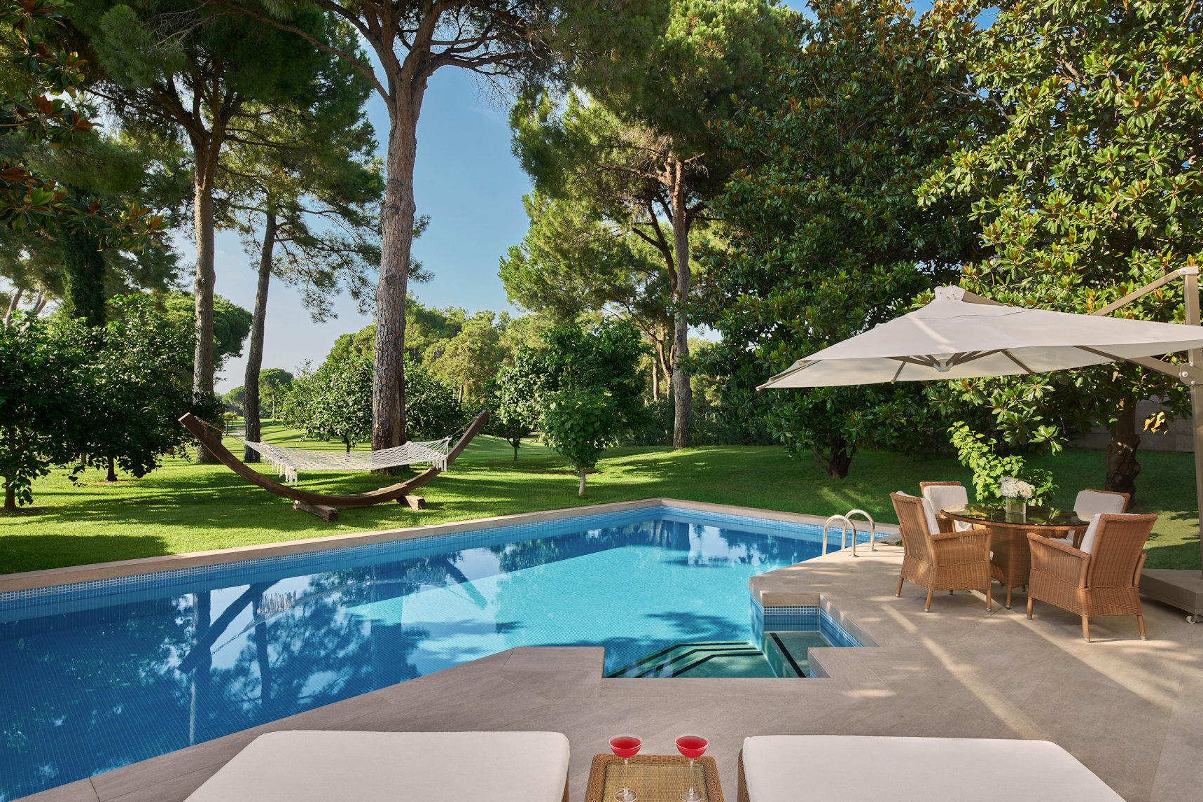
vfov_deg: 64.5
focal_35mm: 19
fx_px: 635
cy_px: 428
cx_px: 634
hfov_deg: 86.8
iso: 100
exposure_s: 1/15
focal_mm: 17
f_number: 16
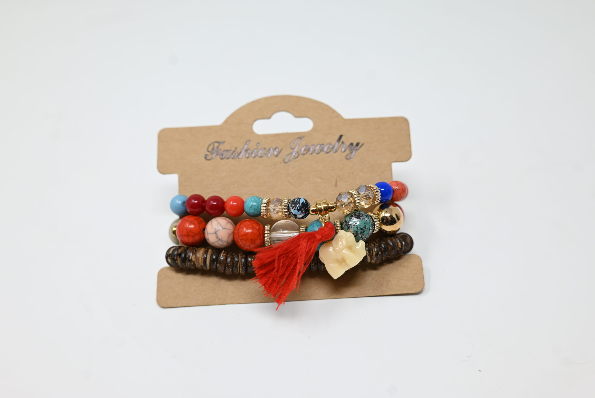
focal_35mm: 40
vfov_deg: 33.4
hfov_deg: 48.4
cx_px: 298
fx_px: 661
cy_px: 199
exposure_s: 1/60
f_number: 4.5
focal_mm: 40
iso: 125
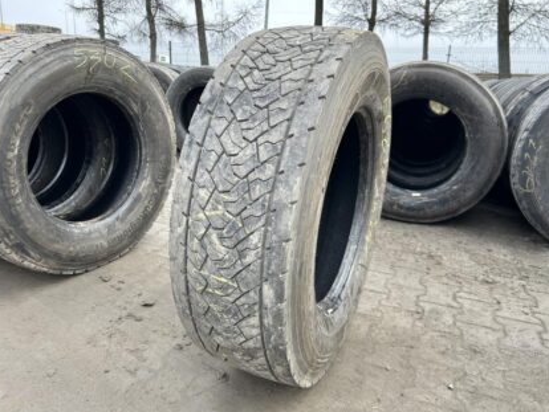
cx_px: 274
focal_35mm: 27
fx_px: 428
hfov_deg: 65.3
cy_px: 202
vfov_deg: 51.4
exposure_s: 1/341
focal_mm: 5.7
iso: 50
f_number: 1.5
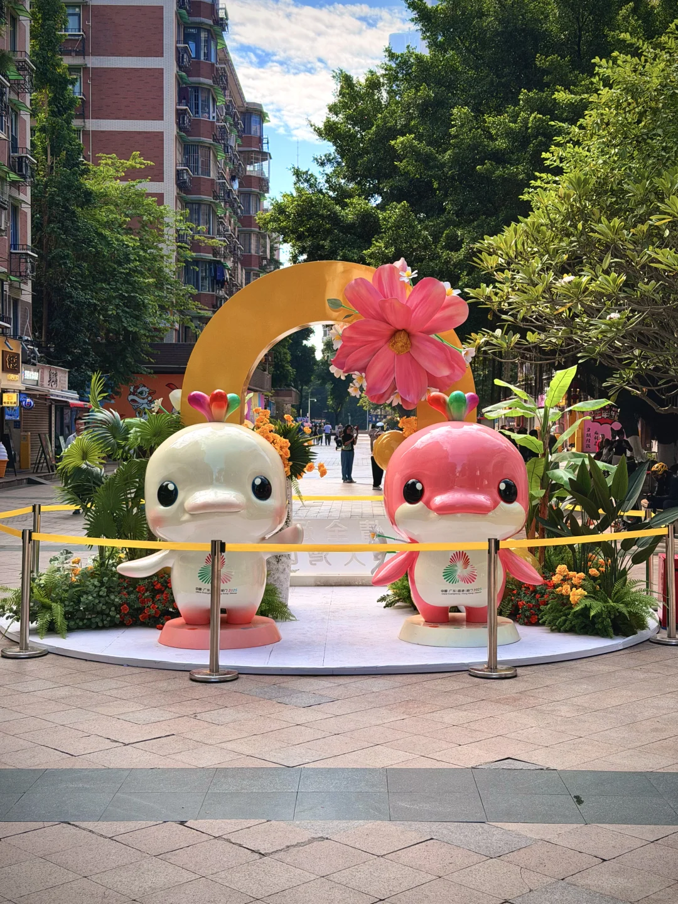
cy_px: 452
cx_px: 339
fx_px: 1254
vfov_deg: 39.7
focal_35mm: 48
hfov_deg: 30.3
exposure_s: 1/3096
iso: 80
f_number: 1.78
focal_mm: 6.76
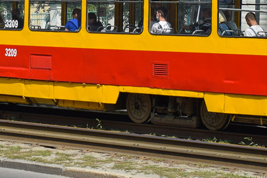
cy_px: -47
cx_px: 104
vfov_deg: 9.4
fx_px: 1060
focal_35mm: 143
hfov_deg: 14.3
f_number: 4.5
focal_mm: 34
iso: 100
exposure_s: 1/1000
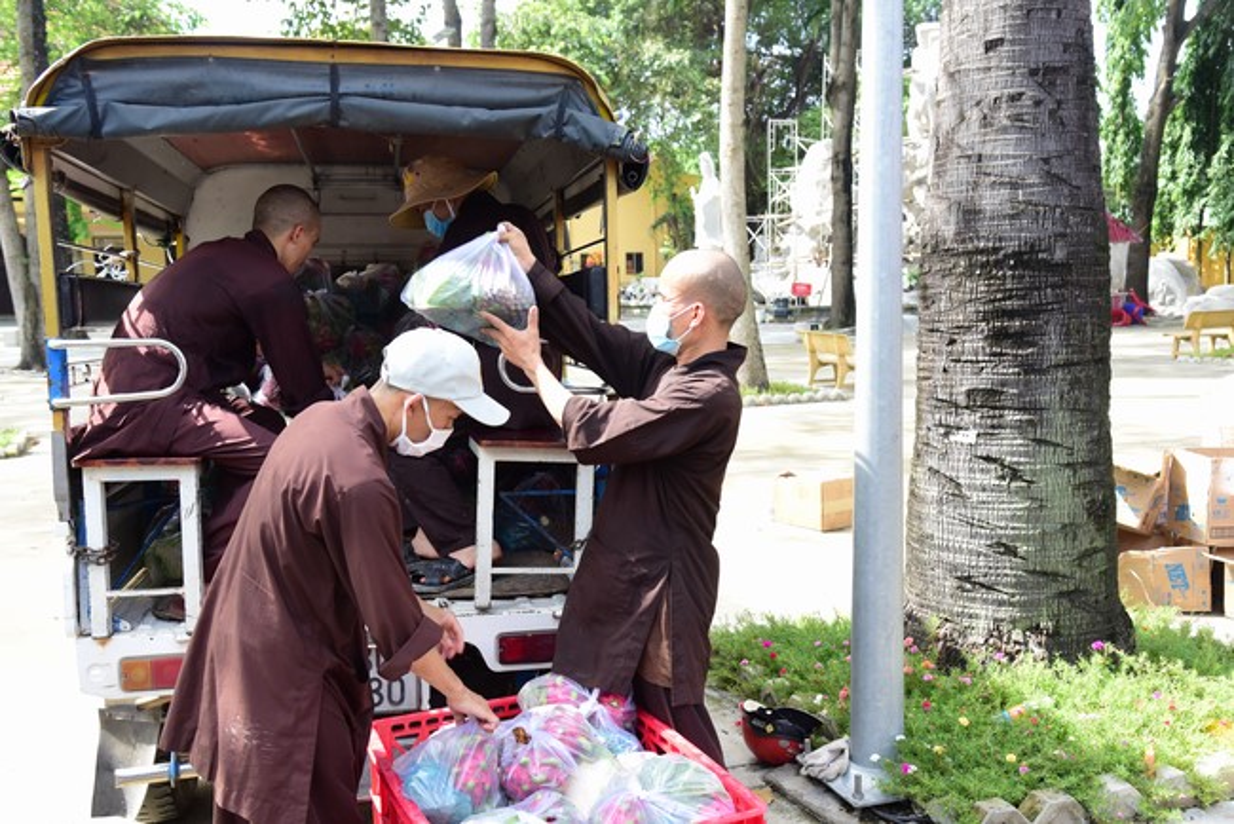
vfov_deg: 37.9
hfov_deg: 54.4
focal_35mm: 35
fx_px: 1200
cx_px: 617
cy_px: 412
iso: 400
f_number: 6.3
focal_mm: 35
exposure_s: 1/160
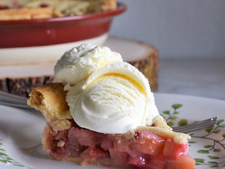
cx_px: 54
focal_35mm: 98
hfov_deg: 19.9
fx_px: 637
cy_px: 68
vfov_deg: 15.1
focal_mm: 42
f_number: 5.3
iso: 100
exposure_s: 1/30
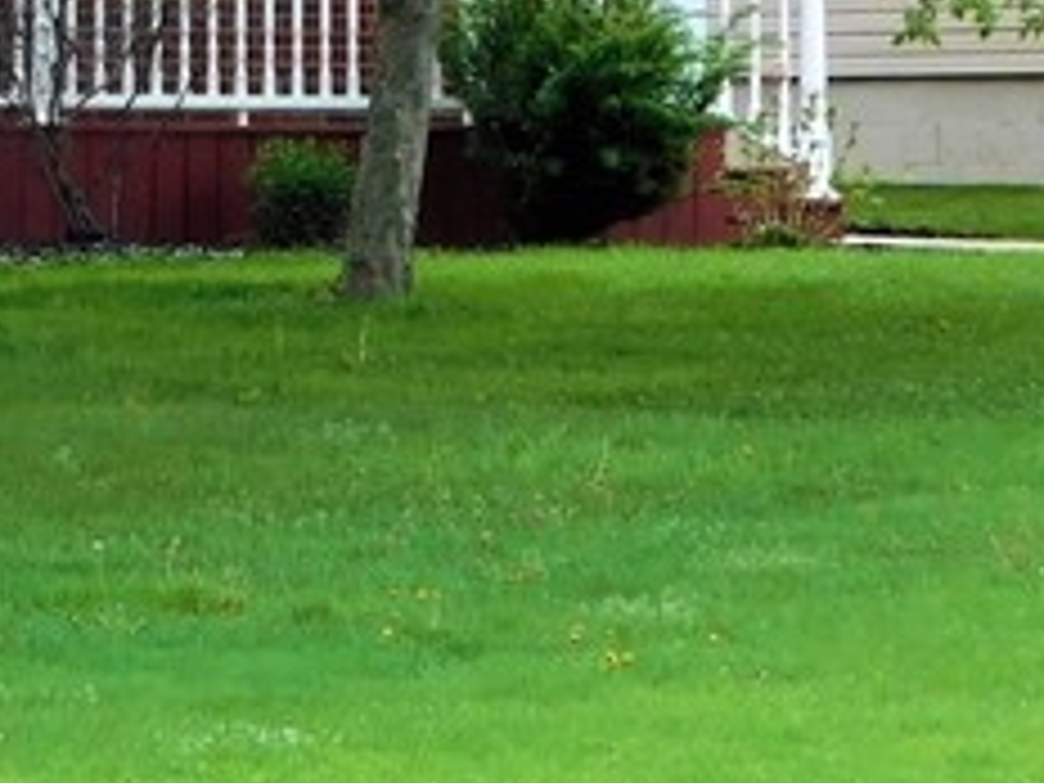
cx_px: -752
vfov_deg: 5.7
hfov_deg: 7.4
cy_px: -266
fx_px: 7841
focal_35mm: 260
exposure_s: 1/320
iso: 125
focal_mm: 10.4
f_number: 4
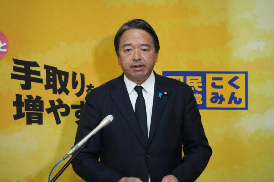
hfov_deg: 11.9
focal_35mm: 172
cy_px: 91
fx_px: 1309
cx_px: 137
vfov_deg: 8.0
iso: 4000
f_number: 5.6
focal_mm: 172
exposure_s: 1/125
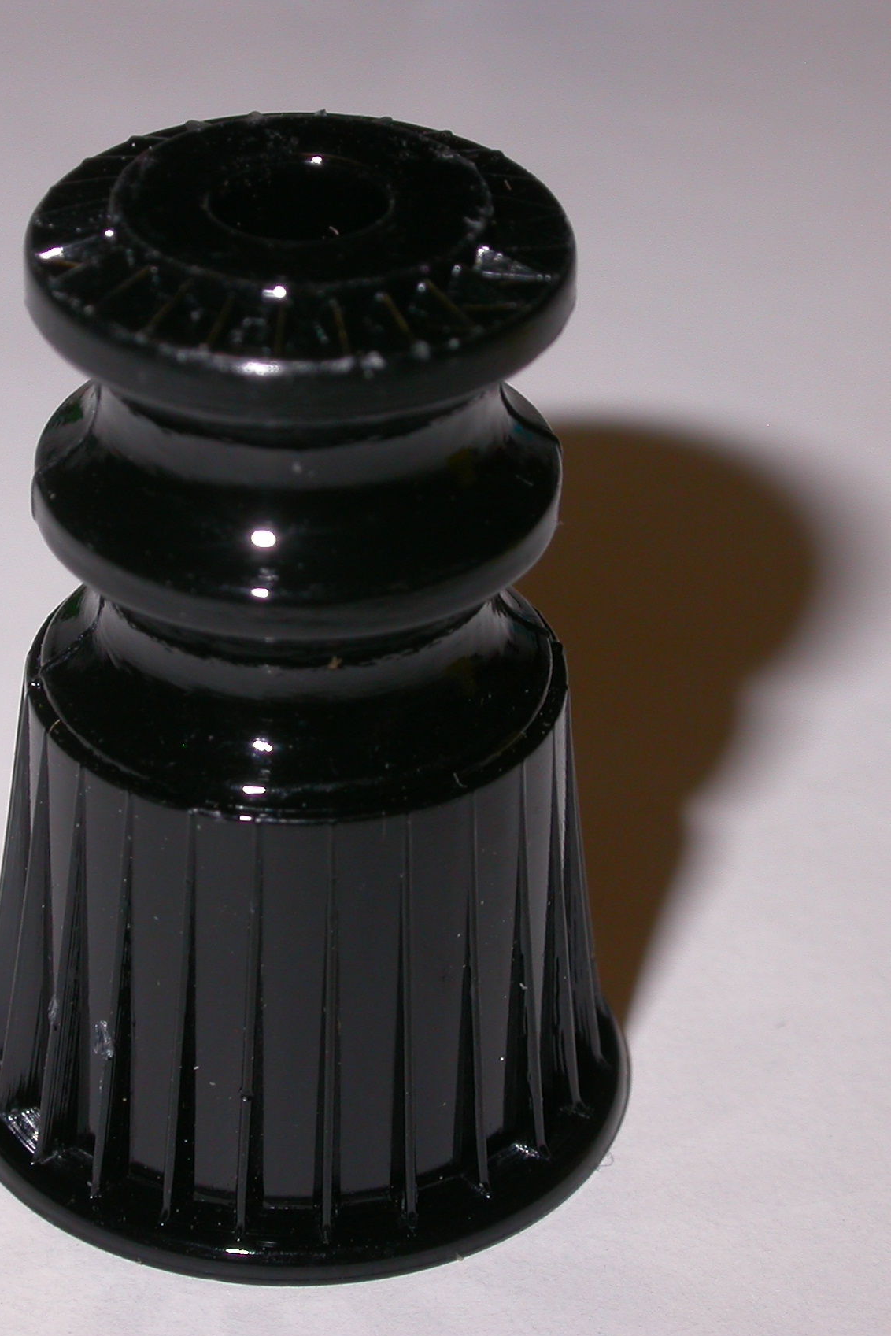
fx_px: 5269
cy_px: 670
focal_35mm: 142
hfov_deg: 9.7
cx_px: 375
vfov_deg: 14.4
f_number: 7.2
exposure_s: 1/60.3
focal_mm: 21.1
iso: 100
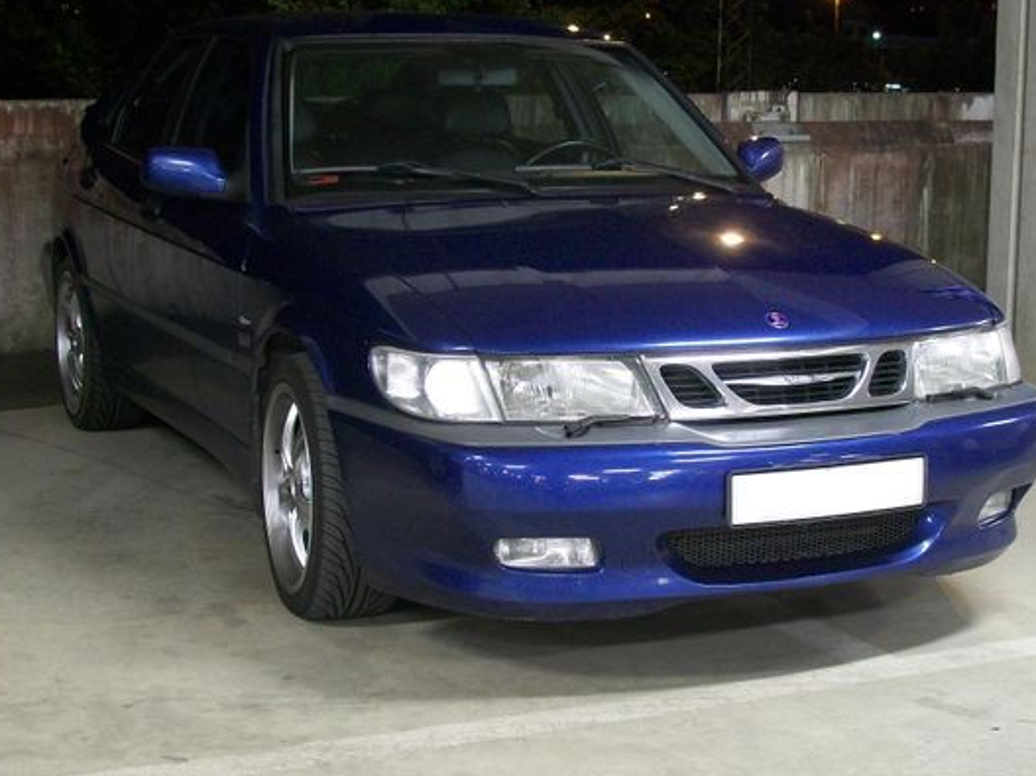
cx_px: 574
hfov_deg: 28.5
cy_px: 444
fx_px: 2035
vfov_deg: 21.6
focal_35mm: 68
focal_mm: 9.4
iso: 160
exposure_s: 1/4
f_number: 3.3
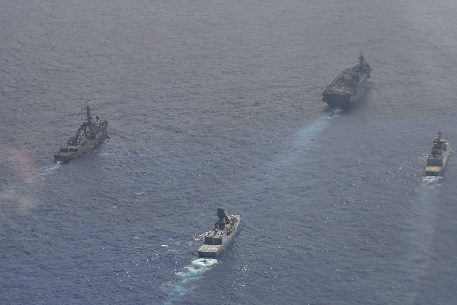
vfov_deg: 10.2
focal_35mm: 135
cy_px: 152
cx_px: 228
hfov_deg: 15.2
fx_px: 1714
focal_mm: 90
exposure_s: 1/2000
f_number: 8
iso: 400
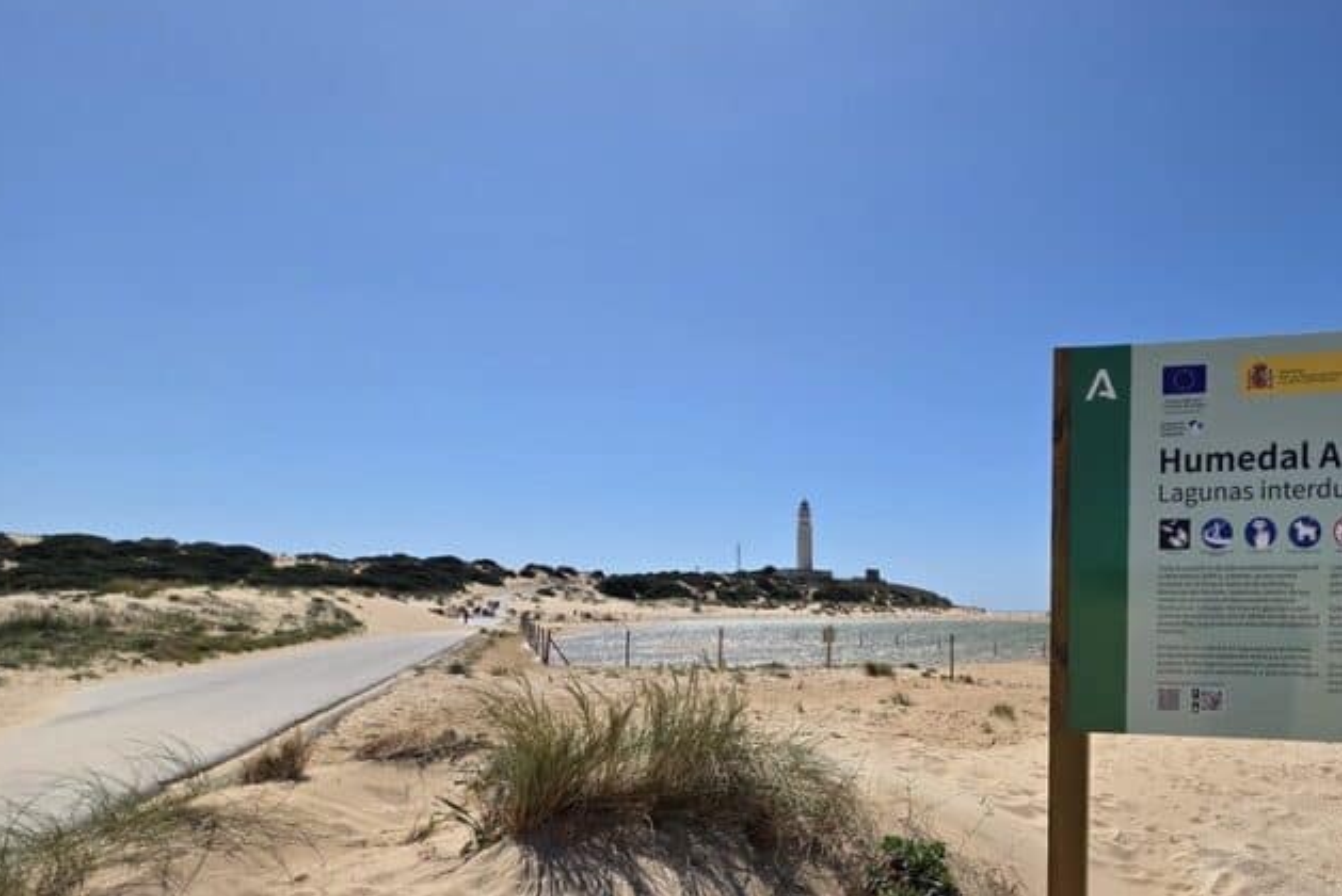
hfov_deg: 72.9
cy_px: 659
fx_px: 820
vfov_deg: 54.9
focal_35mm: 22
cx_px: 1011
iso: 40
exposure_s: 1/4313
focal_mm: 2.2
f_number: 1.9
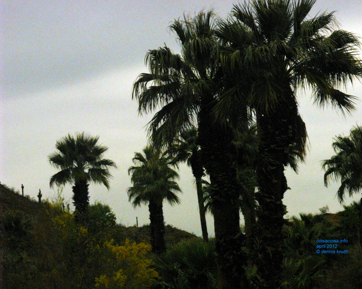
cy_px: 145
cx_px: 191
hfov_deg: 14.4
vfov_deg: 11.5
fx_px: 1435
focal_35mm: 134
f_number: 6.8
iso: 800
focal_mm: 21.3
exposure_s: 1/1915
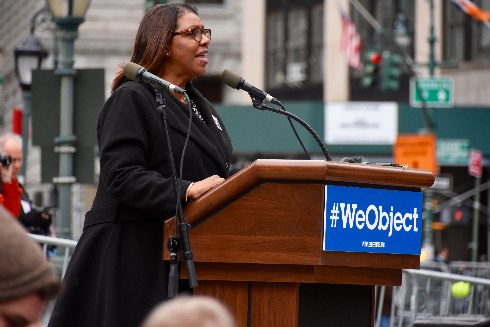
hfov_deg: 7.0
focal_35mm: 292
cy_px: 164
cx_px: 245
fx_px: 3981
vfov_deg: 4.7
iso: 1000
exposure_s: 1/800
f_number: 6.3
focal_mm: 195
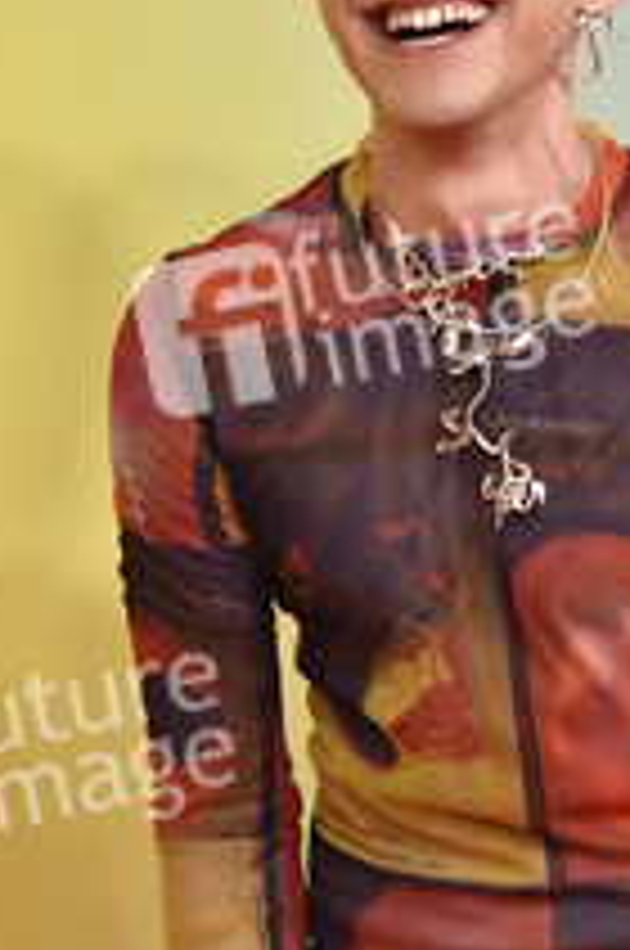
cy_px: 536
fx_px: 10007
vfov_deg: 5.4
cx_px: 495
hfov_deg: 3.6
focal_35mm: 380
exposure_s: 1/250
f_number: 5.6
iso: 2000
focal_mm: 200
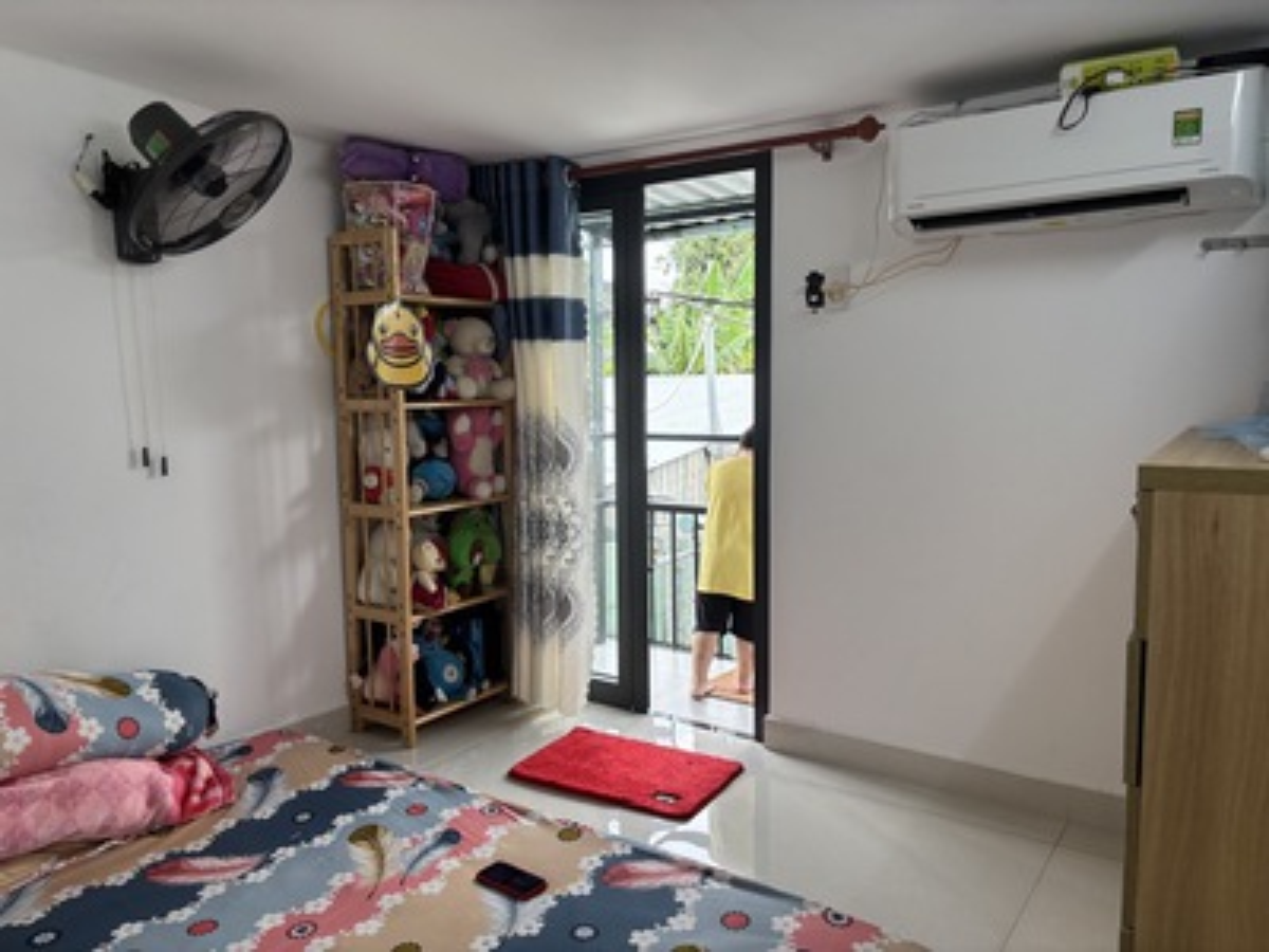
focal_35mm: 26
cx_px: 634
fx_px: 953
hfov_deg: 67.3
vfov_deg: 53.1
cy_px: 476
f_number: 1.6
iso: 64
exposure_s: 1/164
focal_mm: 5.96
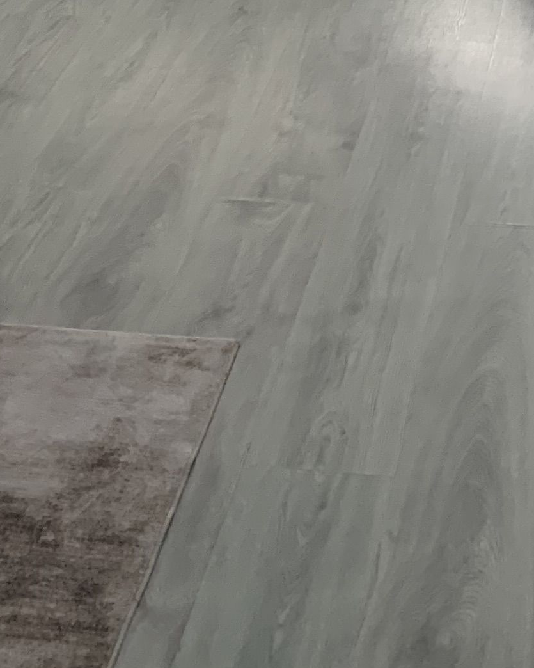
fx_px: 1936
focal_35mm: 98
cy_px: -461
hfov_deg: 15.6
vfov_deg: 16.8
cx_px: 389
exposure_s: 1/121
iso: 50
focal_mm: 4.25
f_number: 1.8
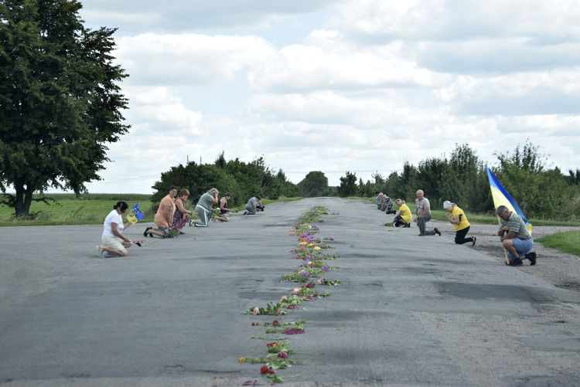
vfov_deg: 16.6
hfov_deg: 24.6
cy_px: 194
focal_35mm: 82
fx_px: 1330
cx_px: 290
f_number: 5.6
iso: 200
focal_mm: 55
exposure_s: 1/320
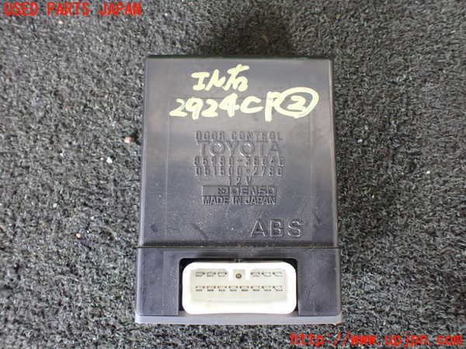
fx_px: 404
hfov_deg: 60.0
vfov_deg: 46.8
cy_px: 174
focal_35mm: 30
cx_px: 233
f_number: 2.3
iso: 800
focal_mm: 5.4
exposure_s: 1/100
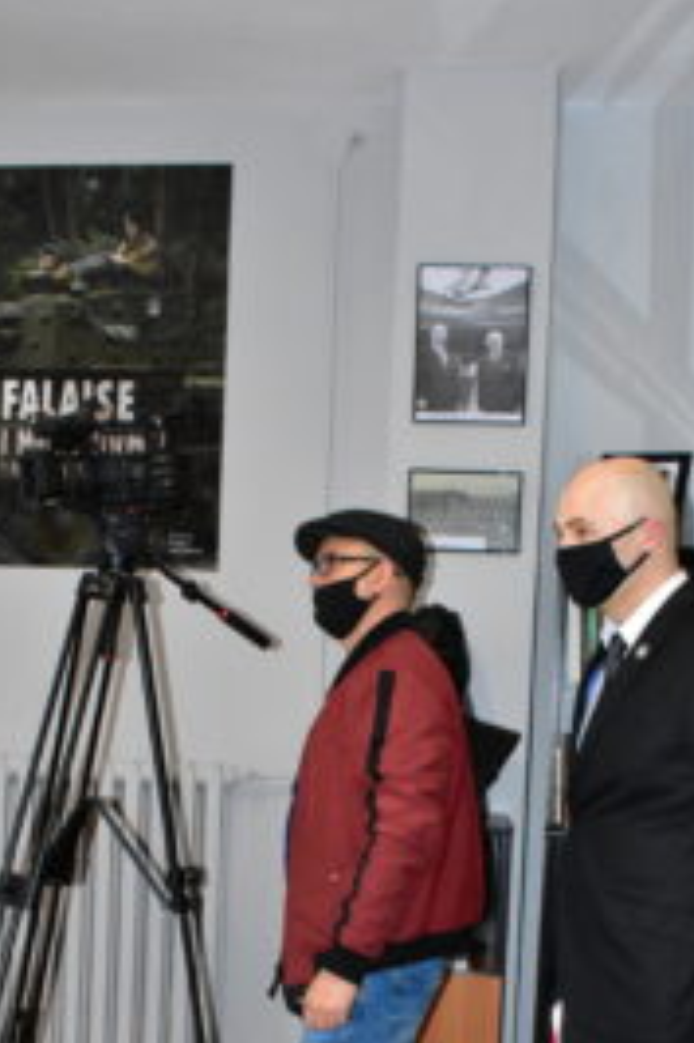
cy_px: 804
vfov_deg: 38.6
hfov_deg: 27.0
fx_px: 1442
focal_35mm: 50
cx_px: 400
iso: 5000
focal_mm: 21
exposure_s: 1/320
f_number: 6.3
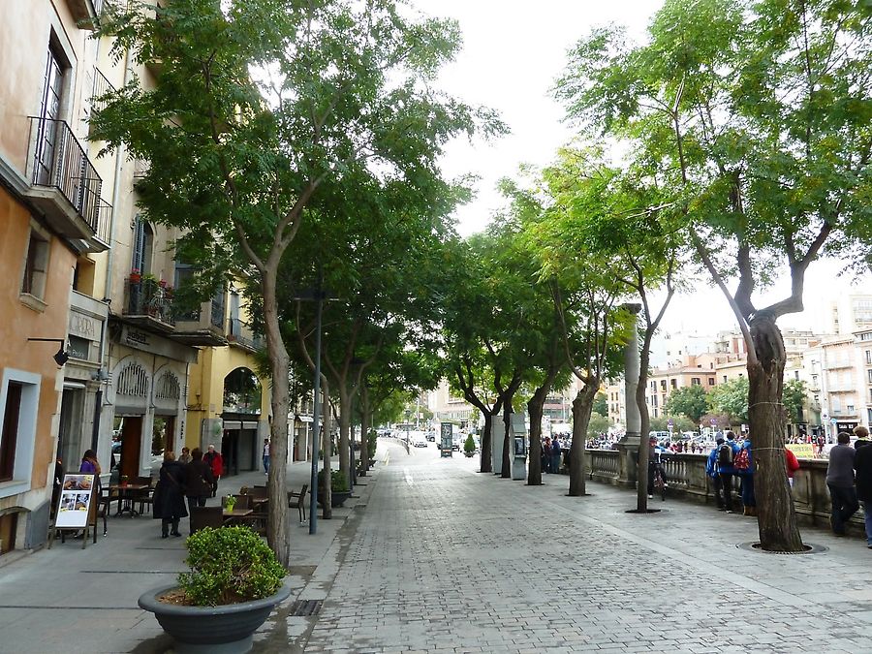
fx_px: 630
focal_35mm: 25
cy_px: 327
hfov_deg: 69.4
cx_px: 436
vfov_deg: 54.9
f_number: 4
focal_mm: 4.1
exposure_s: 1/100
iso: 80
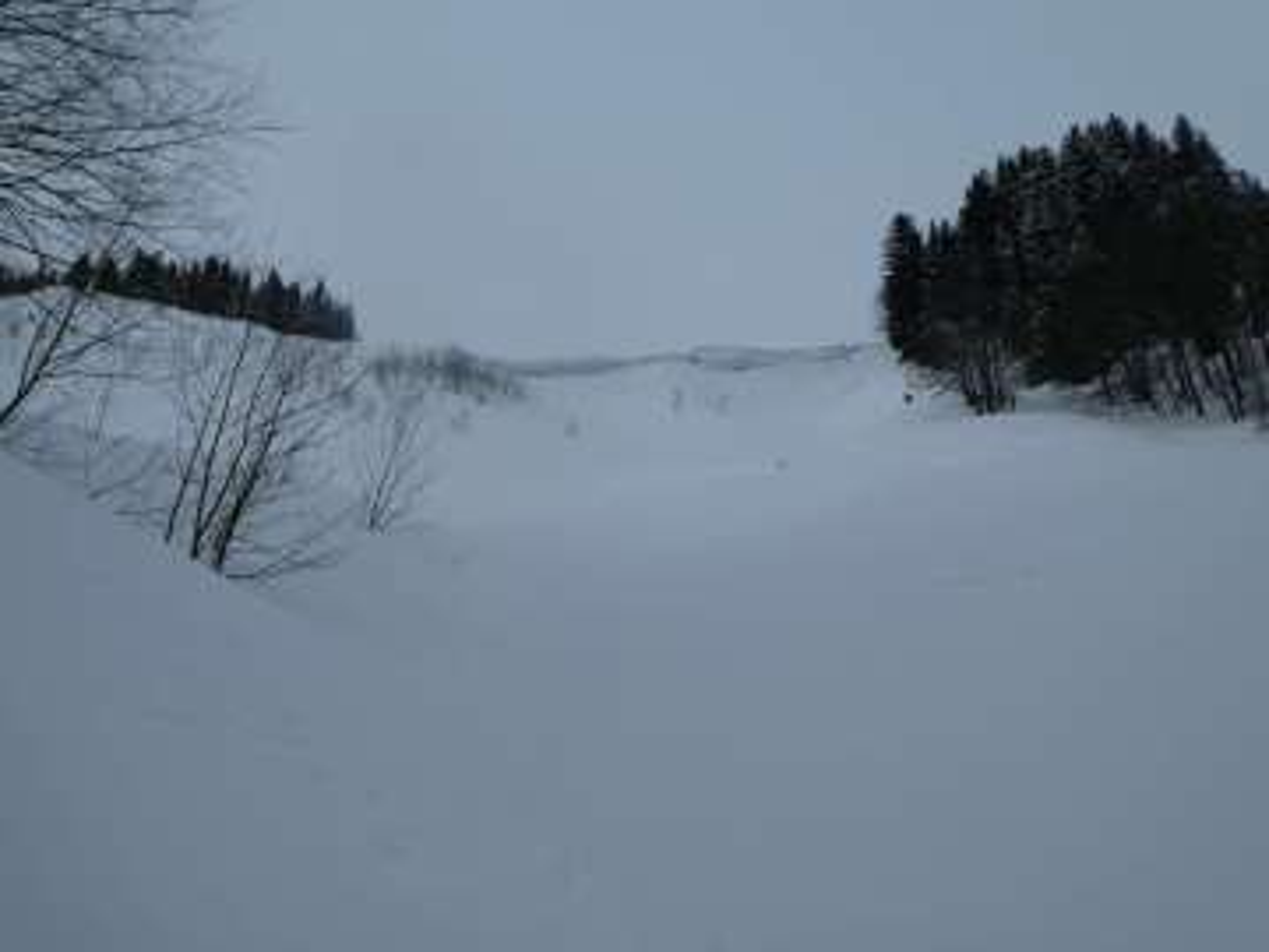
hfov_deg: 46.8
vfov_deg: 36.0
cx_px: 634
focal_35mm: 40
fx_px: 1466
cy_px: 476
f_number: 3.8
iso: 80
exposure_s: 1/1000
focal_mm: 7.2
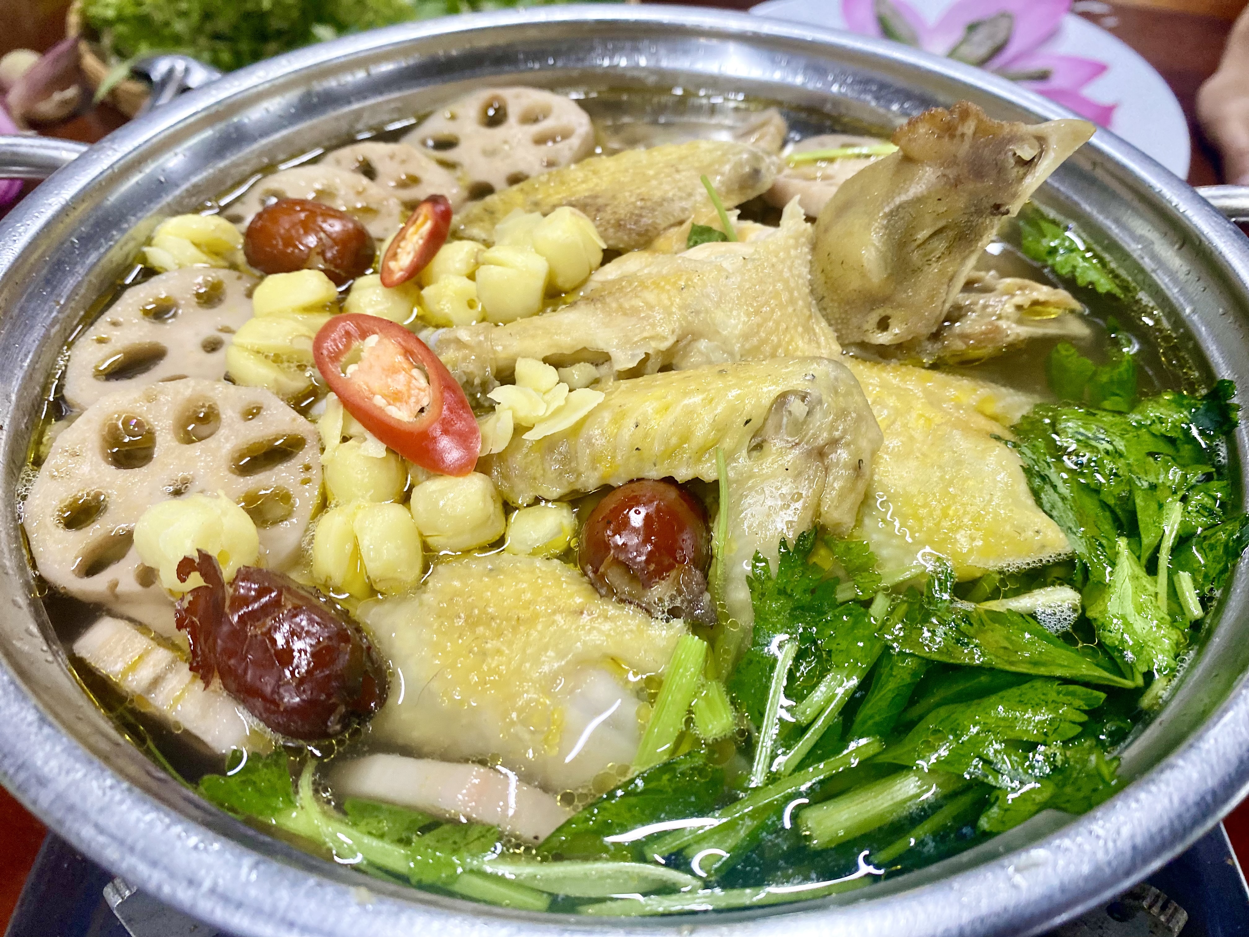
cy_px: 468
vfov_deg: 53.1
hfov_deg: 67.3
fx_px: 938
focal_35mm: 26
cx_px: 624
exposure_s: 1/60
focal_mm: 4.25
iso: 200
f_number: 1.8
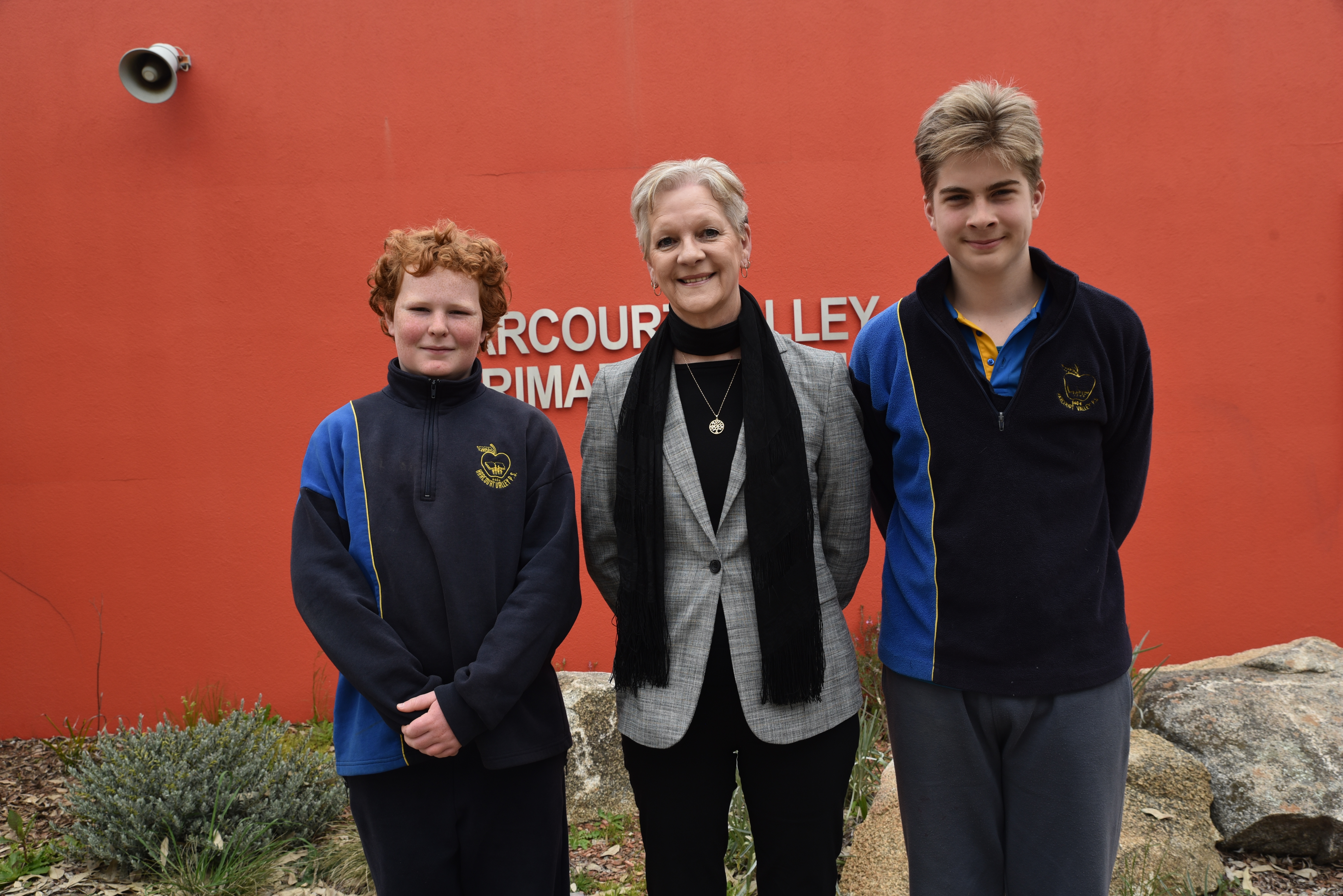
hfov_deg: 60.3
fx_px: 1157
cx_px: 672
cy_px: 448
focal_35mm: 31
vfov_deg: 42.4
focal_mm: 31
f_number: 8
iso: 320
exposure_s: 1/250
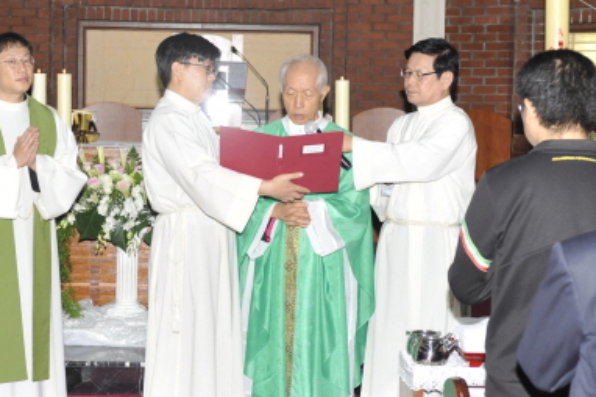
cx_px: 264
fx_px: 1456
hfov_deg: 23.1
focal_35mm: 88
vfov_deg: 15.5
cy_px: 198
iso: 200
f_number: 4.5
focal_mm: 48
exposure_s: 1/60
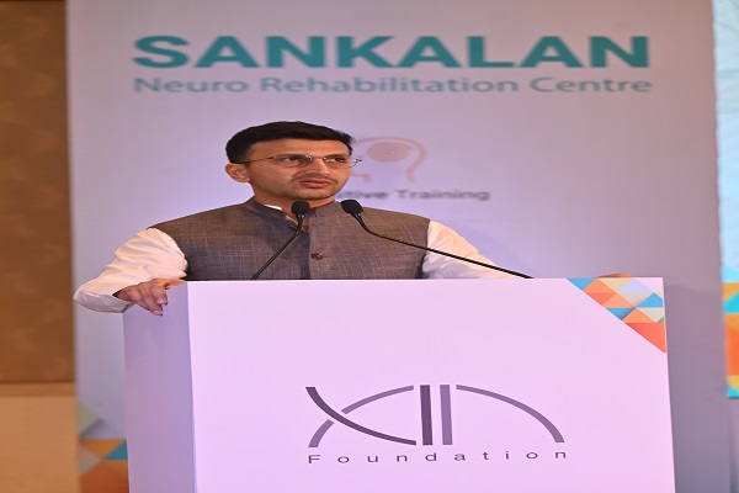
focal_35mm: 104
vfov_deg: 13.2
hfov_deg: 19.6
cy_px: 246
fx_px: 2135
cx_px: 370
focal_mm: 104
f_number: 4
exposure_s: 1/250
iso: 800
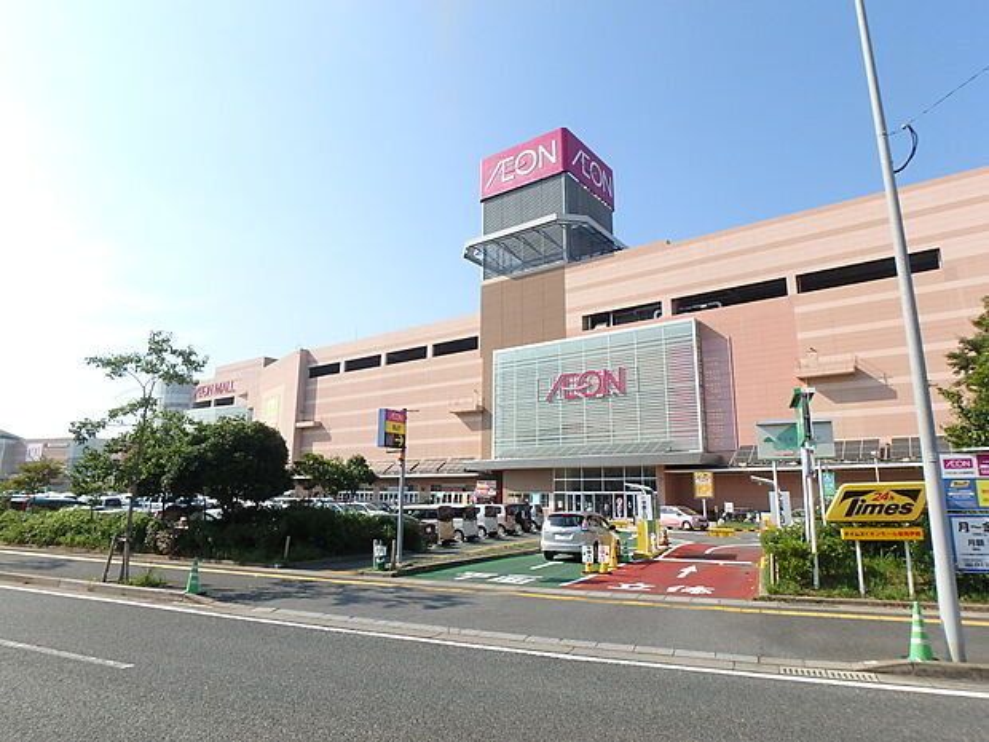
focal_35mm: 21
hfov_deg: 79.0
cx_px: 494
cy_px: 371
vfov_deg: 63.4
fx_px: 600
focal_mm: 3.7
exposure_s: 1/400
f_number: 6
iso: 125
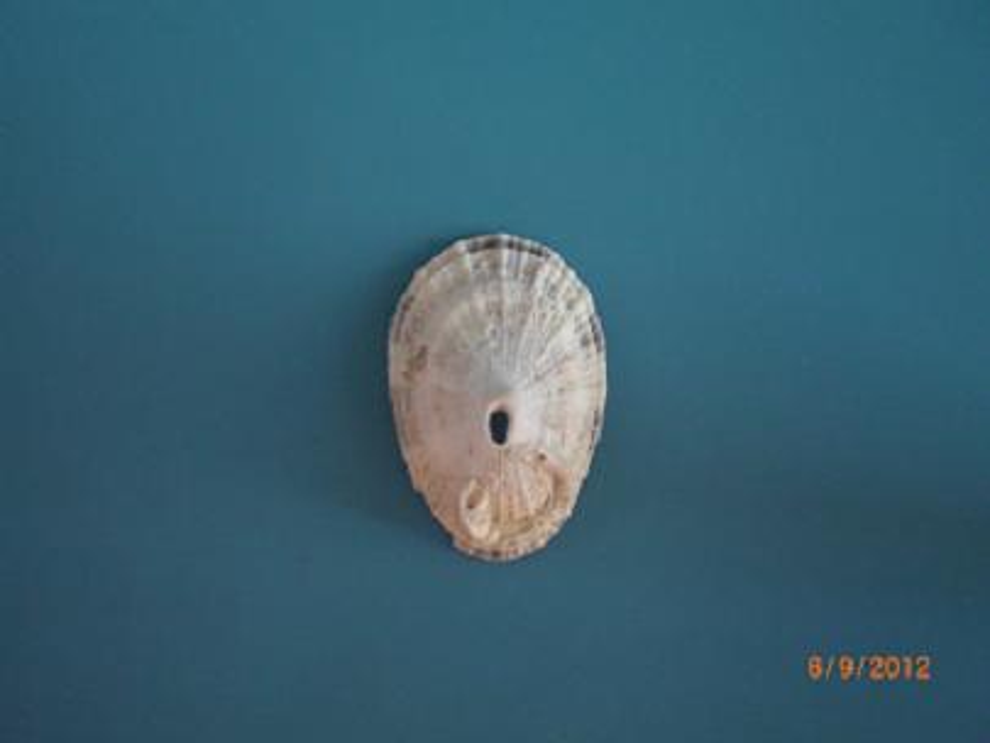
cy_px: 372
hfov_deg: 49.0
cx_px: 495
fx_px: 1087
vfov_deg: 37.7
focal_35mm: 38
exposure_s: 1/50
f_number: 3.1
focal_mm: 6.3
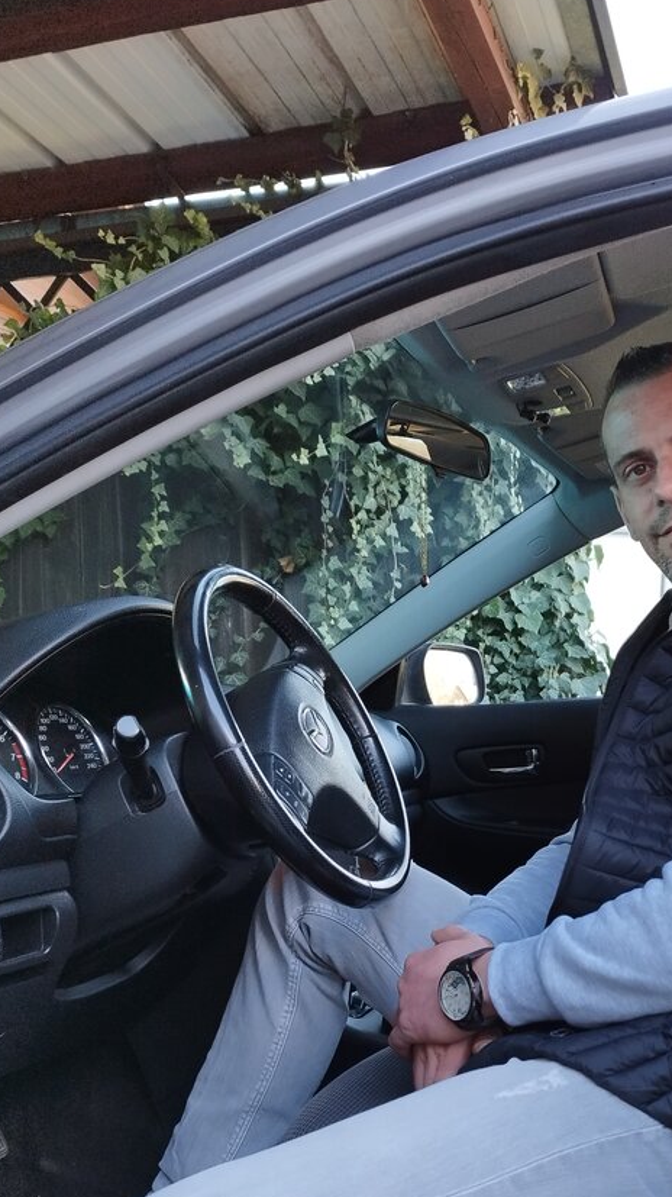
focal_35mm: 38
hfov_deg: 30.5
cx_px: 518
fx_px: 1205
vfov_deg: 51.8
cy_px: 801
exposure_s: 1/50
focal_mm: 5.89
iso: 80
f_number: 1.89
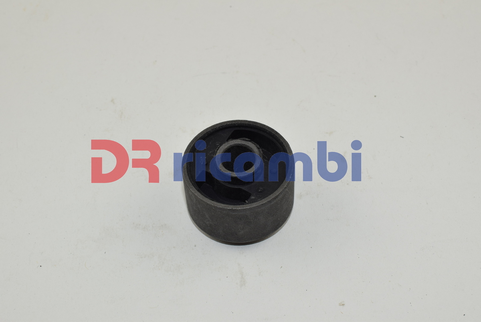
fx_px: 803
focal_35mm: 60
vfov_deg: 22.7
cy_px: 161
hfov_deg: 33.4
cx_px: 240
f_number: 14
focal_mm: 40
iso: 160
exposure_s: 1/40
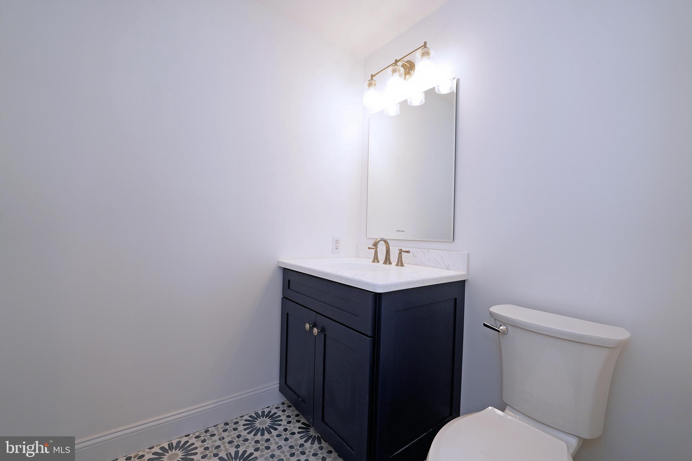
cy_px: 230
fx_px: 269
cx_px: 346
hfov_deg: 104.3
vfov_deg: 81.2
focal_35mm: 14
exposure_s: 1/200
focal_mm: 14
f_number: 5
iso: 800
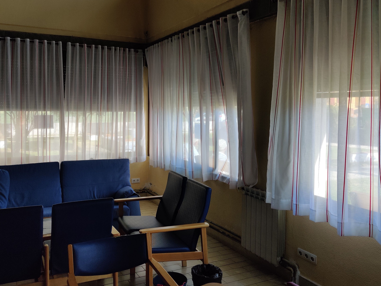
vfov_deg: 42.8
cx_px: 168
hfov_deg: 55.2
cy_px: 123
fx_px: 363
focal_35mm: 33
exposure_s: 1/443
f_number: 1.75
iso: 100
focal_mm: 4.75
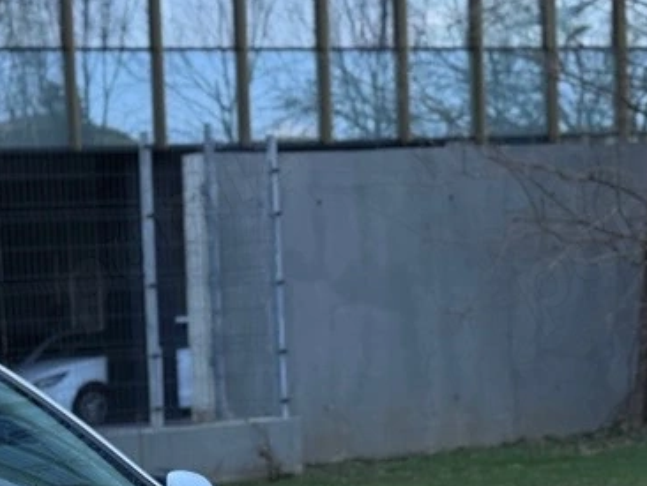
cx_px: -95
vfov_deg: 11.0
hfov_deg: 14.6
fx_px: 2450
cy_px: 645
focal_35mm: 131
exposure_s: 1/1678
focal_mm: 6.76
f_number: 1.78
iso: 80
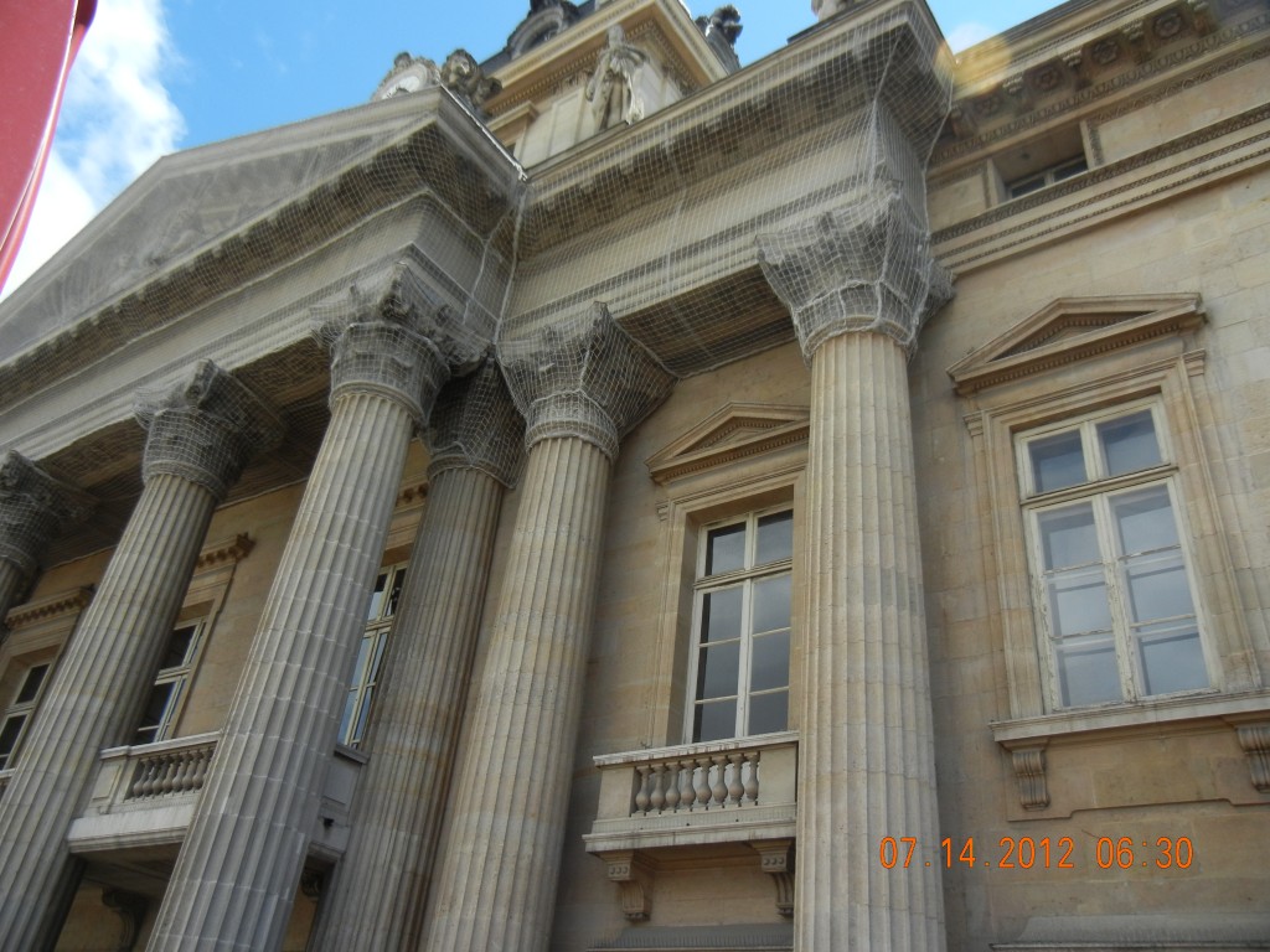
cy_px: 476
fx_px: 1101
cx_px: 635
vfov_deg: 46.8
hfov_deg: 60.0
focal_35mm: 30
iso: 160
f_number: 3.5
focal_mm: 5.4
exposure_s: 1/947
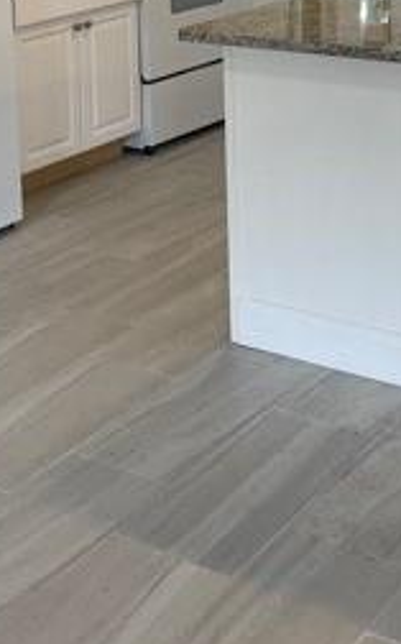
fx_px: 1227
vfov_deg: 27.1
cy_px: -59
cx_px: 294
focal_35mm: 70
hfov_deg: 18.5
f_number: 1.6
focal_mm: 5.1
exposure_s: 1/120
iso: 80
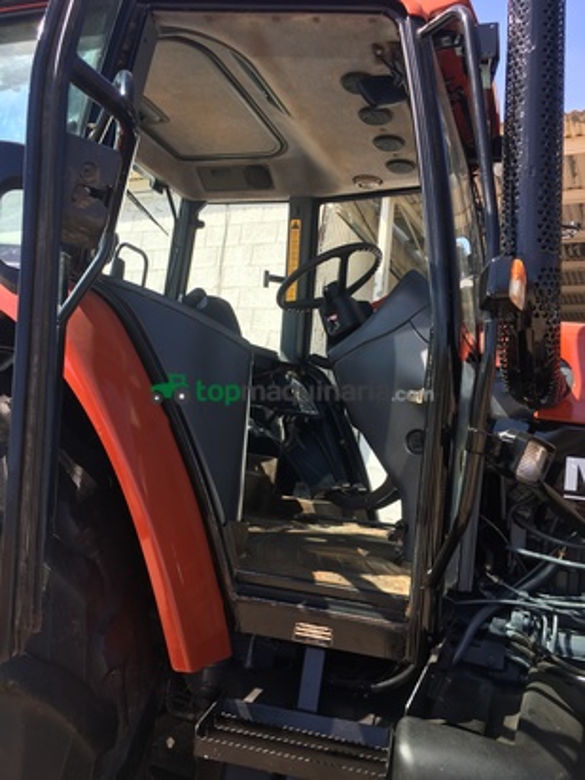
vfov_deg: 61.7
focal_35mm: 29
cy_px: 390
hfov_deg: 48.2
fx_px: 653
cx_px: 292
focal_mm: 4.15
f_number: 2.2
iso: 25
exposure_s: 1/398
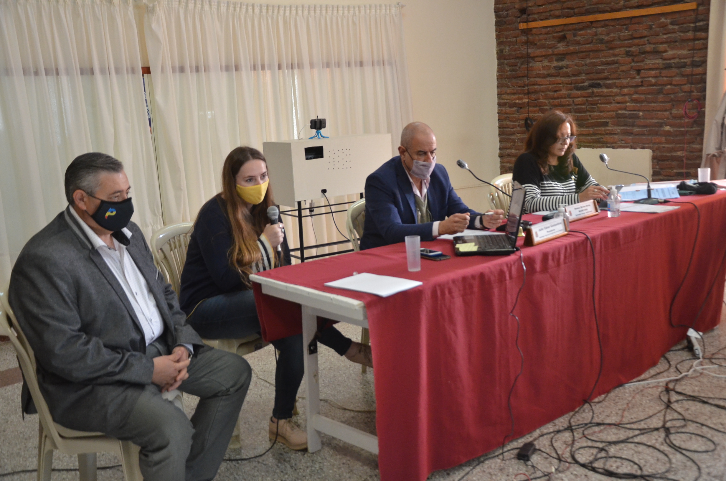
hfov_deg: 49.6
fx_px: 785
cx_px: 363
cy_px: 240
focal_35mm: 39
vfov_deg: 34.1
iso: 1250
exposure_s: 1/100
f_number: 4
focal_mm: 26
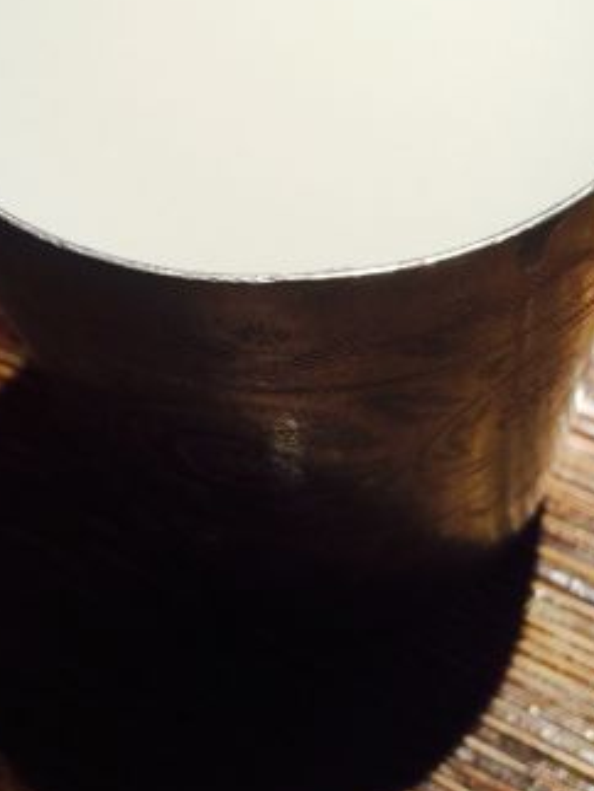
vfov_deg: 30.4
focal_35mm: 63
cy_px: 231
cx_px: 291
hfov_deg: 23.3
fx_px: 1440
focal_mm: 4.15
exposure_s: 1/17
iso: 80
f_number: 2.2
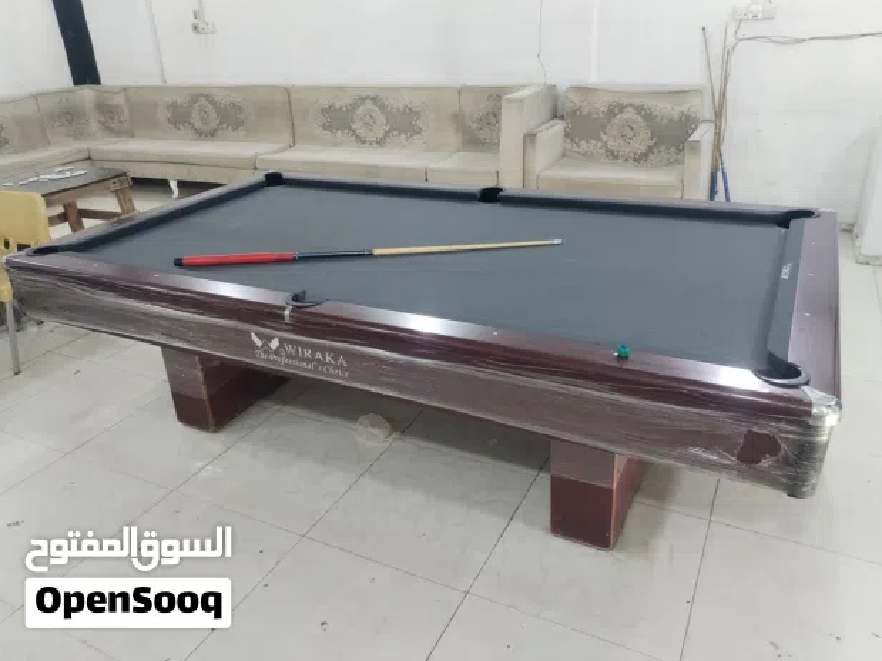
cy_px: 321
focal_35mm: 30
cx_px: 446
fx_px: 764
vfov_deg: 46.8
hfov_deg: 60.0
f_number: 1.8
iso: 478
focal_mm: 4.75
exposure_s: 1/60
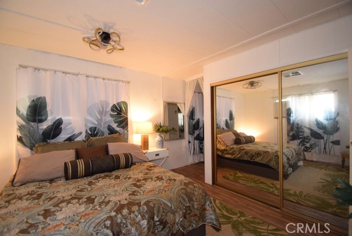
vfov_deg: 77.4
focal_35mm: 15
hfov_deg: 100.3
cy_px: 118
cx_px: 176
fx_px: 147
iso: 1250
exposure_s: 1/60
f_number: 3.5
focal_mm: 10
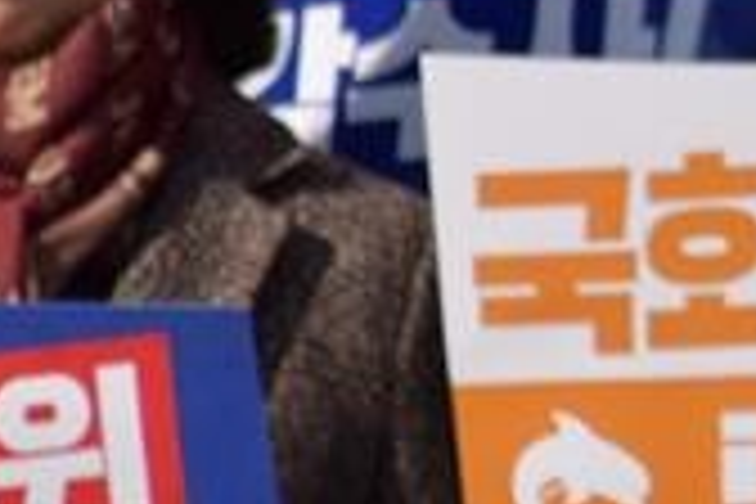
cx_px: 1840
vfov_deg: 0.9
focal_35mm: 1460
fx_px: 30658
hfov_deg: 1.4
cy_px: -110
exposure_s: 1/640
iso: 100
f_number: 6.3
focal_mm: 160
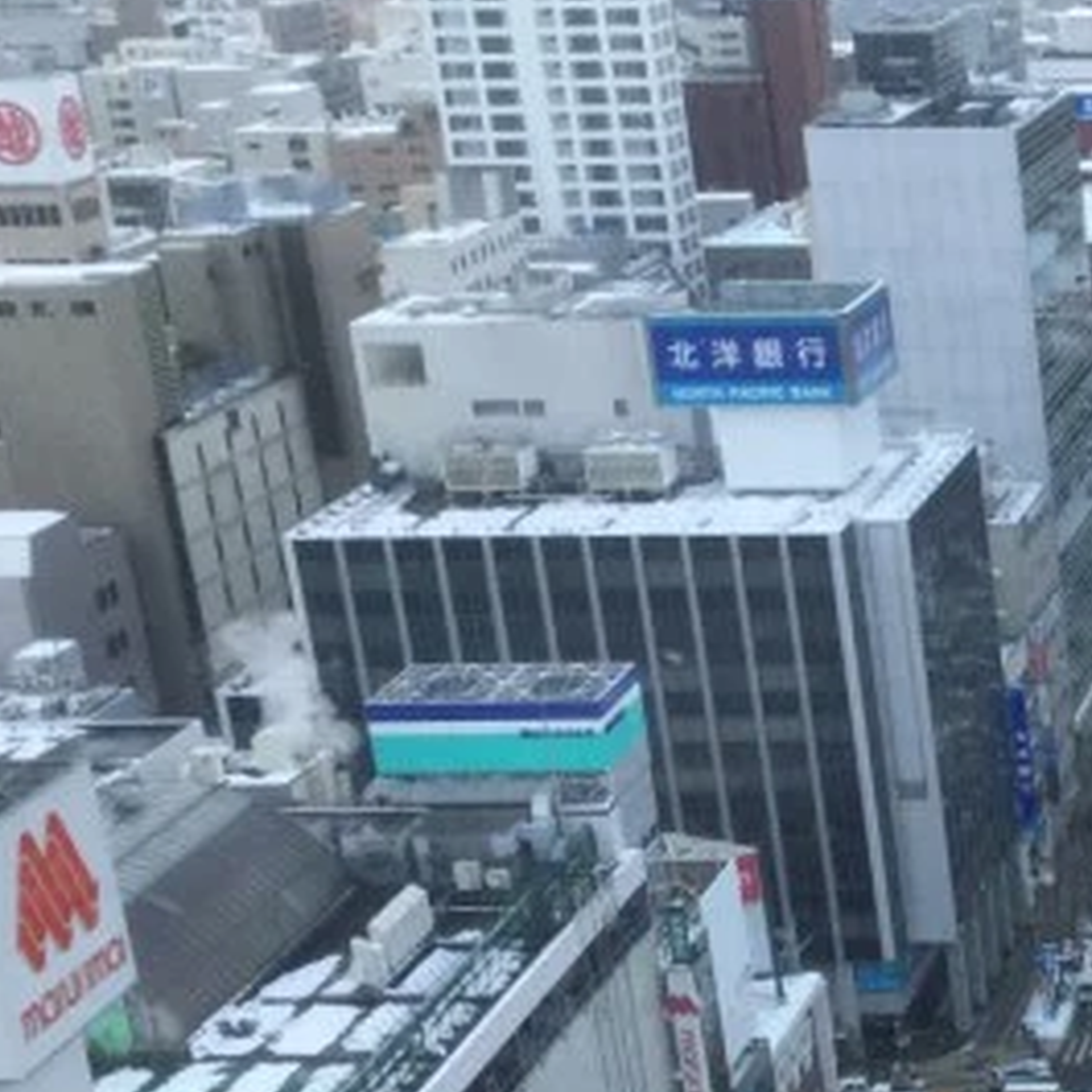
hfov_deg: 16.6
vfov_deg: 17.9
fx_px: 3319
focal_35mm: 93
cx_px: 1743
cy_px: 1259
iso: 25
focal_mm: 3.3
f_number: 2.4
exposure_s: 1/448
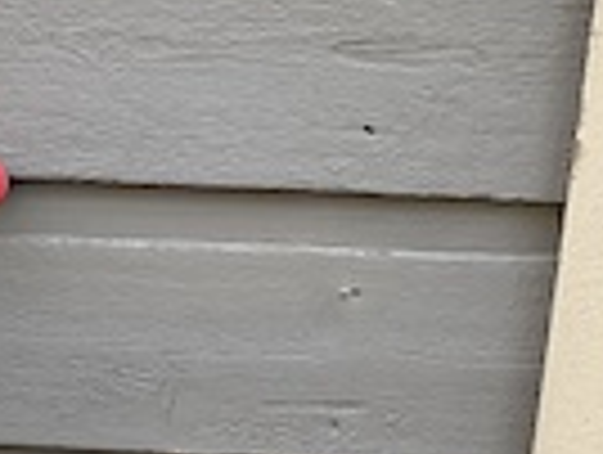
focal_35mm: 155
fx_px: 2705
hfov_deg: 11.8
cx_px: -464
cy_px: 1002
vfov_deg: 8.9
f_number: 1.8
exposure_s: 1/198
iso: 32
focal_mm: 4.25
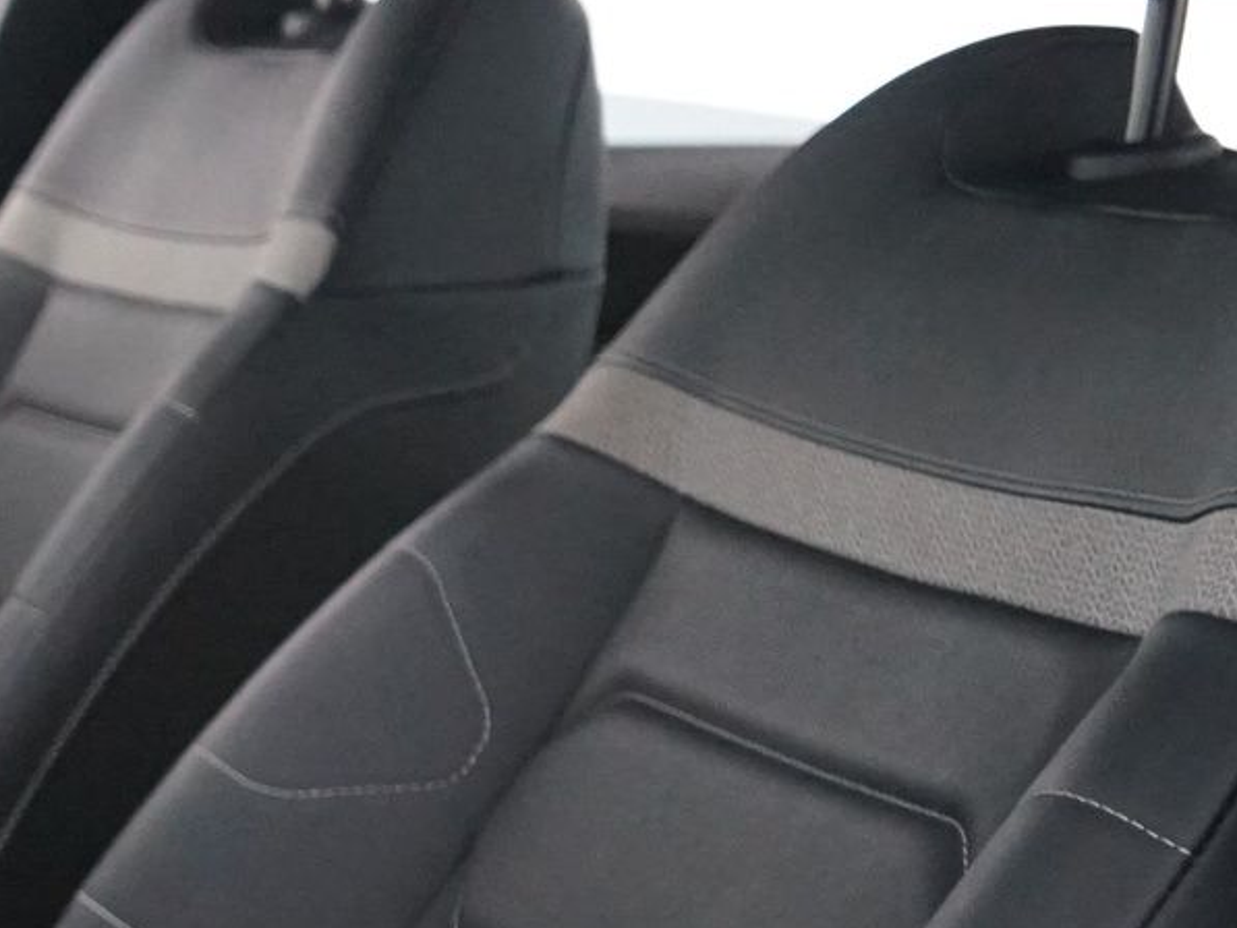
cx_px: -908
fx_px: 5183
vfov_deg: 10.1
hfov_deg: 12.5
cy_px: 987
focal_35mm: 145
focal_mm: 36
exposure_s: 1/13
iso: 4000
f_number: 4
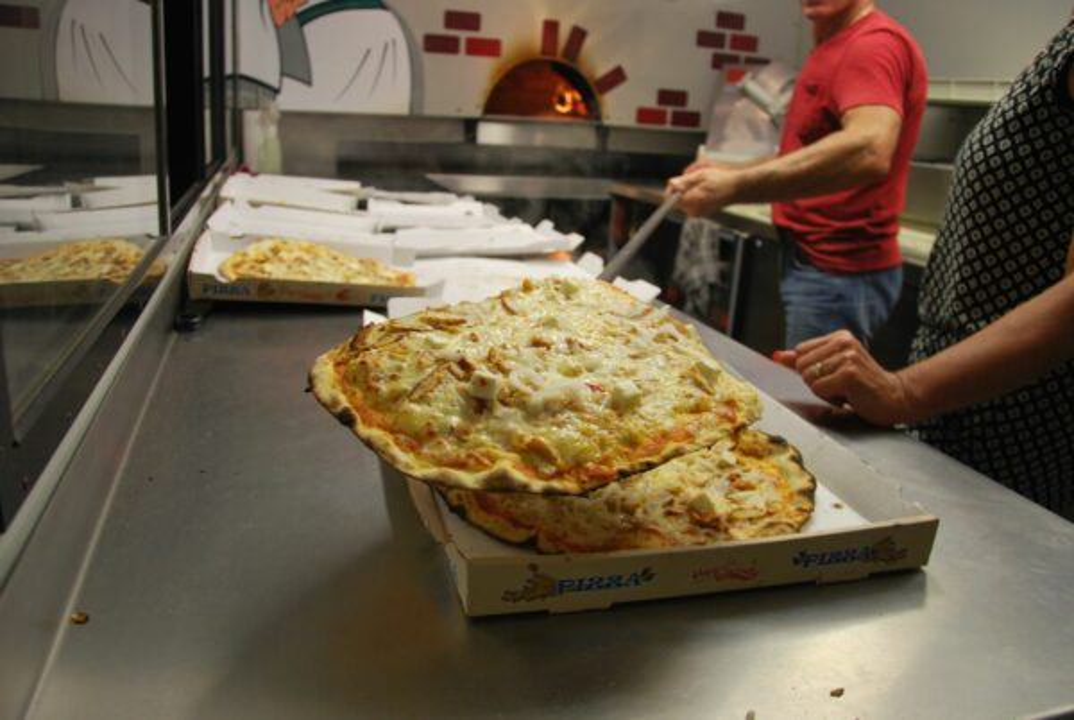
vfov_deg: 48.1
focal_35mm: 27
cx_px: 537
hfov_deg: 67.3
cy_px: 360
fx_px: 807
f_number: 3.5
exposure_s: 1/30
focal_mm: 18
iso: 200
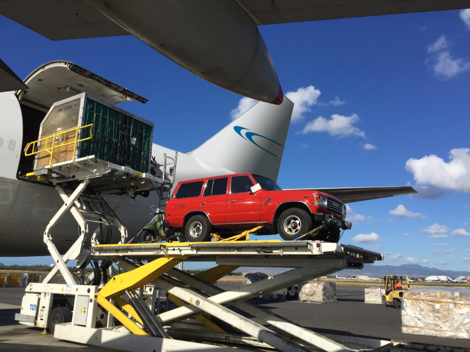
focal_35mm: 29
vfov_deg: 48.2
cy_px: 176
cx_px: 235
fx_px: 394
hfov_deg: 61.7
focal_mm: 4.15
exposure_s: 1/3049
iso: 32
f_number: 2.2
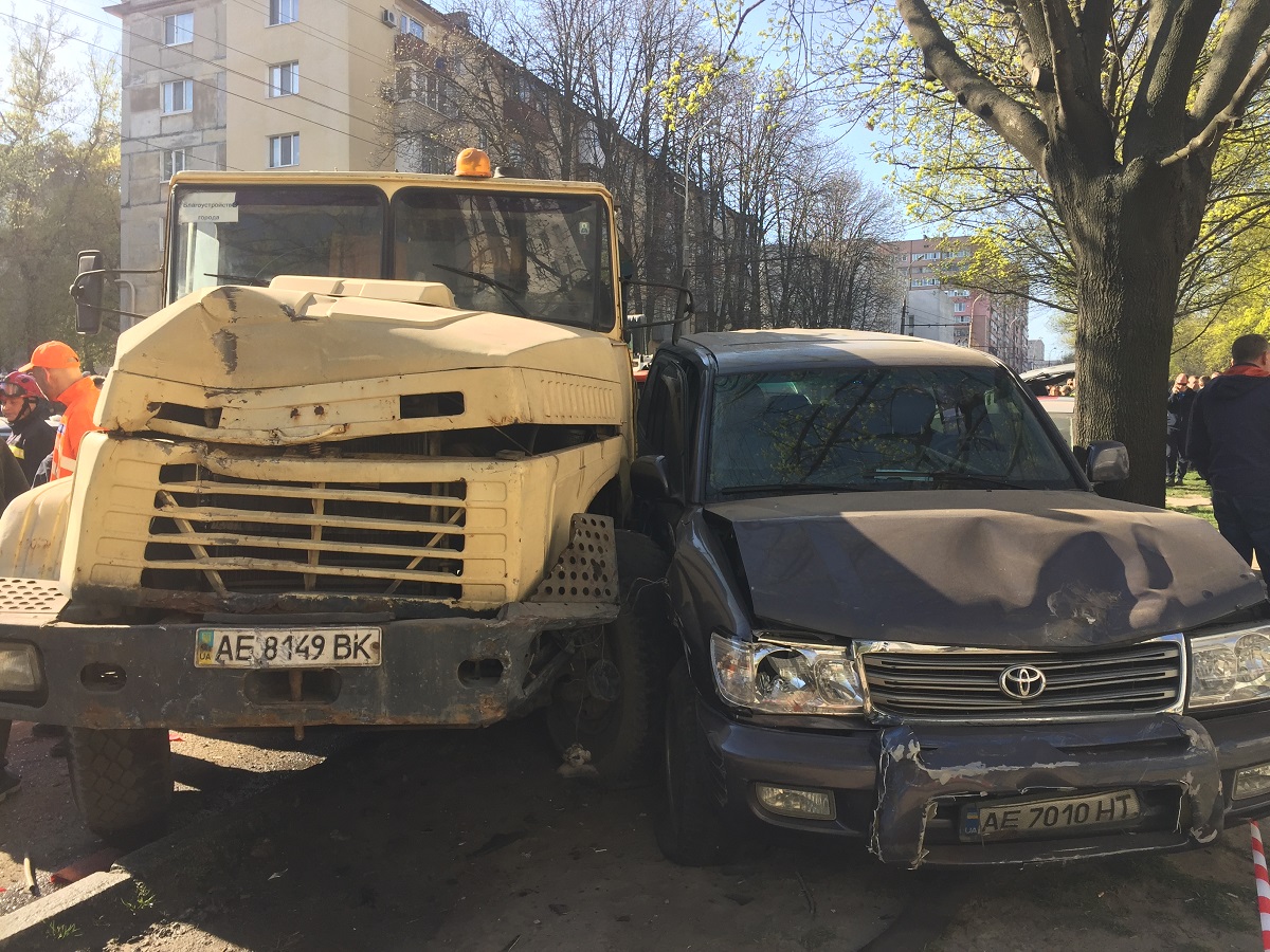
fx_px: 1064
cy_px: 476
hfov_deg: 61.7
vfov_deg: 48.2
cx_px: 635
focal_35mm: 29
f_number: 2.2
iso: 32
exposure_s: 1/590
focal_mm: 4.15
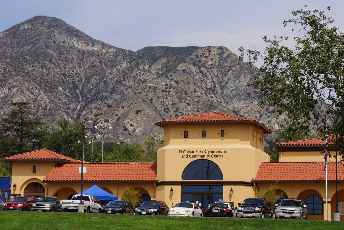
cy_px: 115
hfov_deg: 19.5
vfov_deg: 13.0
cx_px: 172
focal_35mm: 105
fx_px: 1003
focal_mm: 70
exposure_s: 1/200
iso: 100
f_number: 13
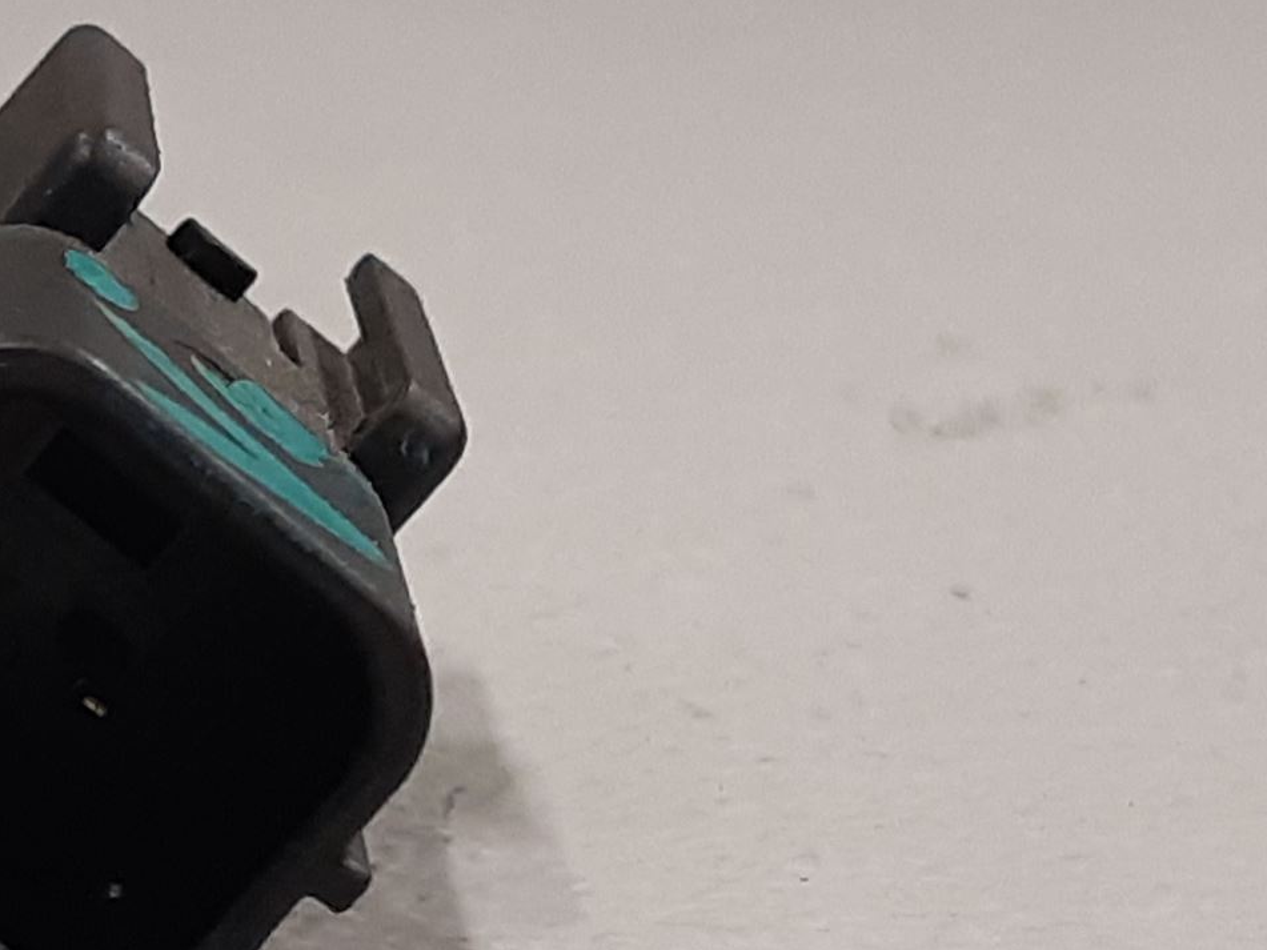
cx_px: 41
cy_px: 762
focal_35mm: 56
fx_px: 2049
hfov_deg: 32.0
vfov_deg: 25.6
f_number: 1.7
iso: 125
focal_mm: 3.93
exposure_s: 1/50
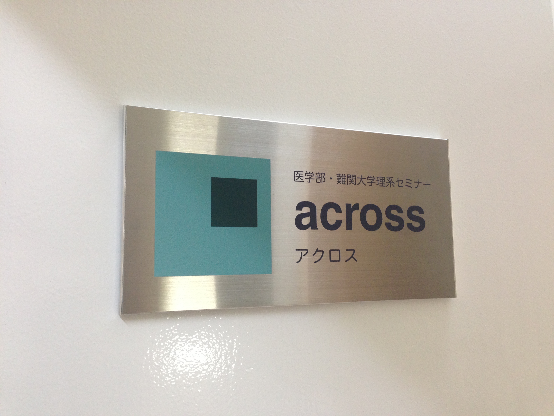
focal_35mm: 33
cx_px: 277
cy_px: 208
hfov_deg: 55.4
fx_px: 528
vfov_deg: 42.9
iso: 125
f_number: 2.4
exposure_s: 1/20
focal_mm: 4.13
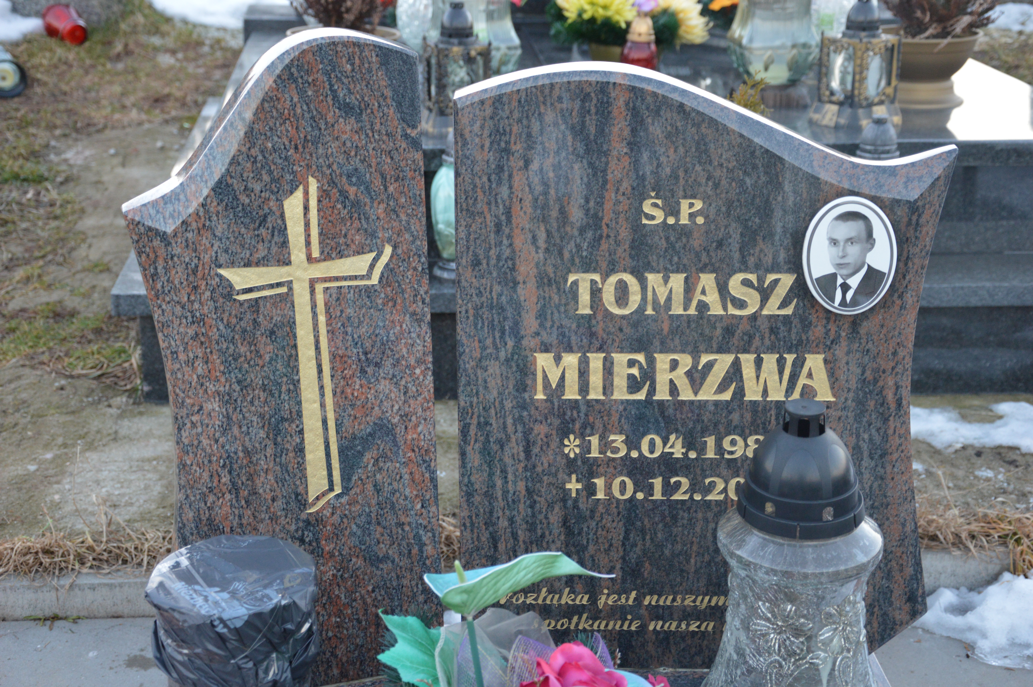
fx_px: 1720
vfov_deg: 22.6
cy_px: 344
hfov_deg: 33.4
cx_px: 516
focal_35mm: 60
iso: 800
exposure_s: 1/60
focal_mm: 40
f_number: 4.5
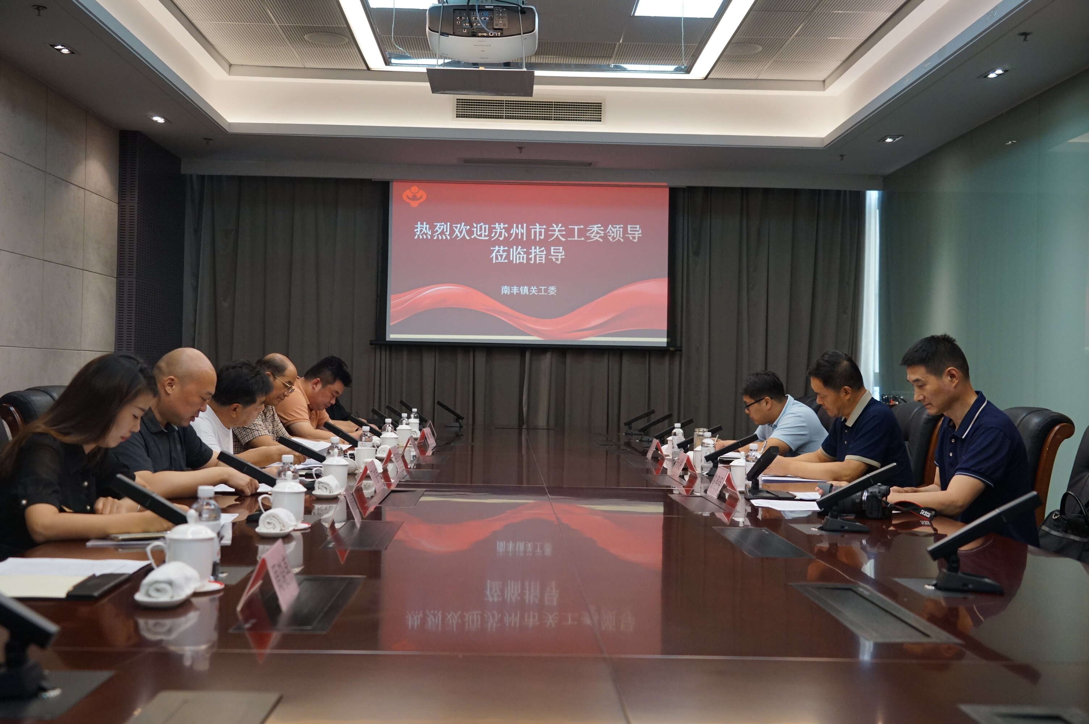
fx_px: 1148
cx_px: 544
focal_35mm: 38
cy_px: 362
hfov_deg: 50.7
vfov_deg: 35.0
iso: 2000
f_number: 4
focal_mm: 38
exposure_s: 1/160
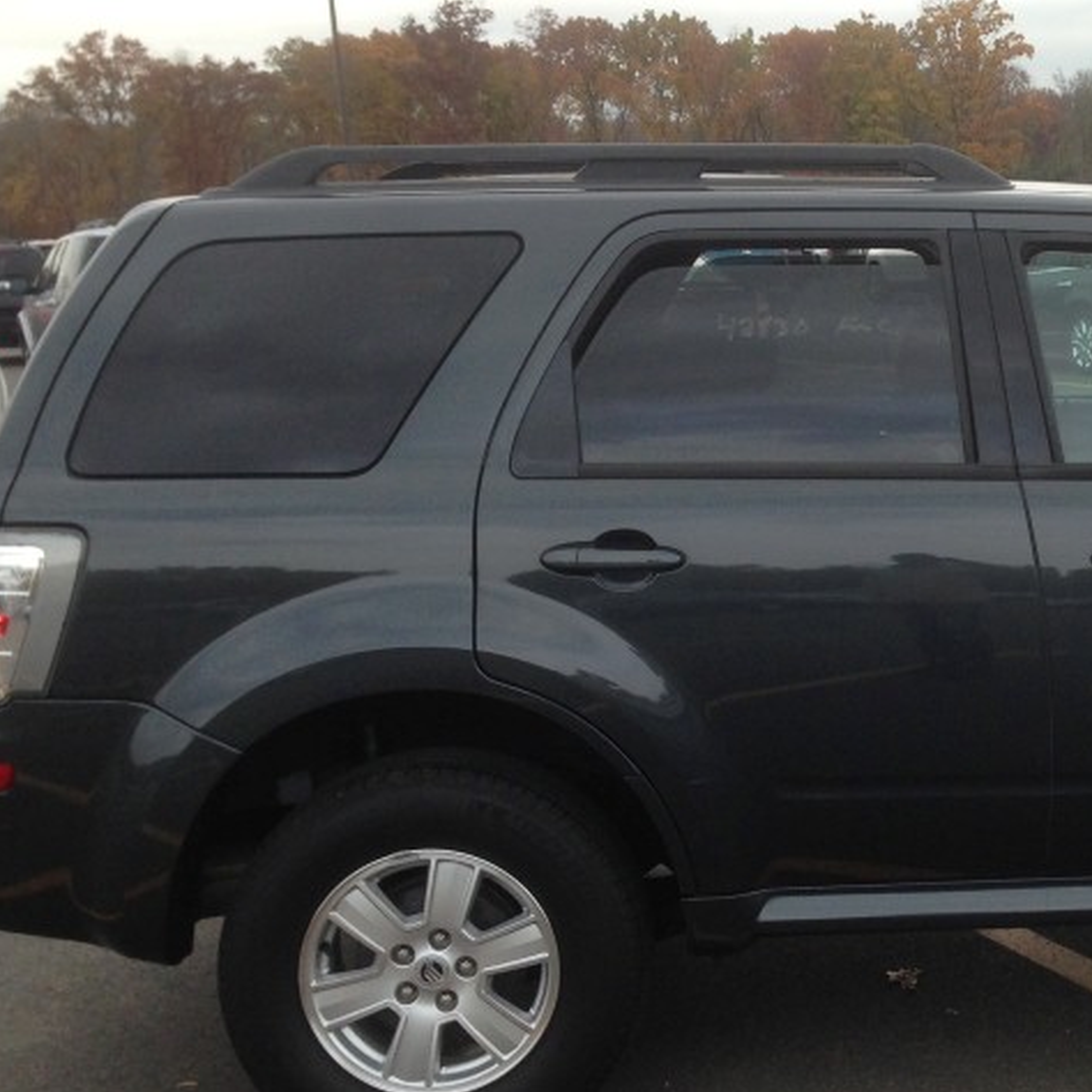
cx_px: 1046
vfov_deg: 27.3
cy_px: 514
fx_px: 2248
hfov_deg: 26.1
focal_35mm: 63
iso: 50
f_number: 2.4
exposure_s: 1/274
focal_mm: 4.13
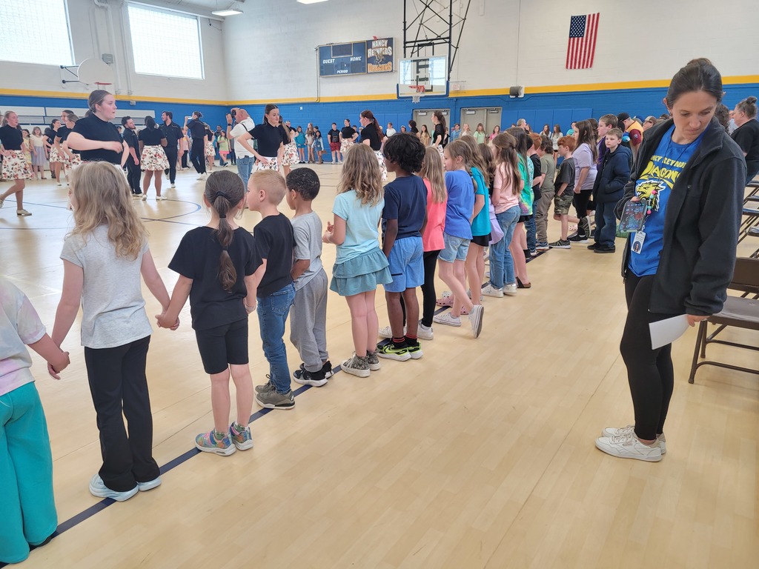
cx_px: 380
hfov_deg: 67.3
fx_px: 570
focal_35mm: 26
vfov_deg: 53.1
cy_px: 284
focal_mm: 5.4
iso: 100
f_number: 1.8
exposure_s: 1/120
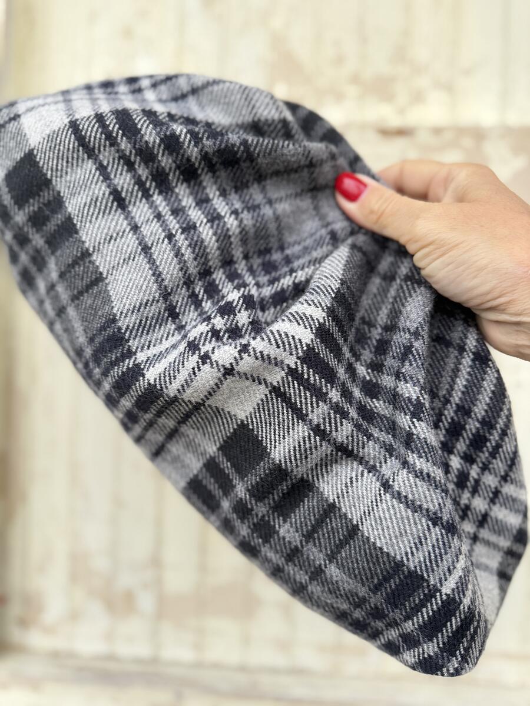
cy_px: 353
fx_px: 490
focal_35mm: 24
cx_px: 265
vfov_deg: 71.6
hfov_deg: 56.8
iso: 200
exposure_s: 1/121
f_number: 1.78
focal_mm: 6.76
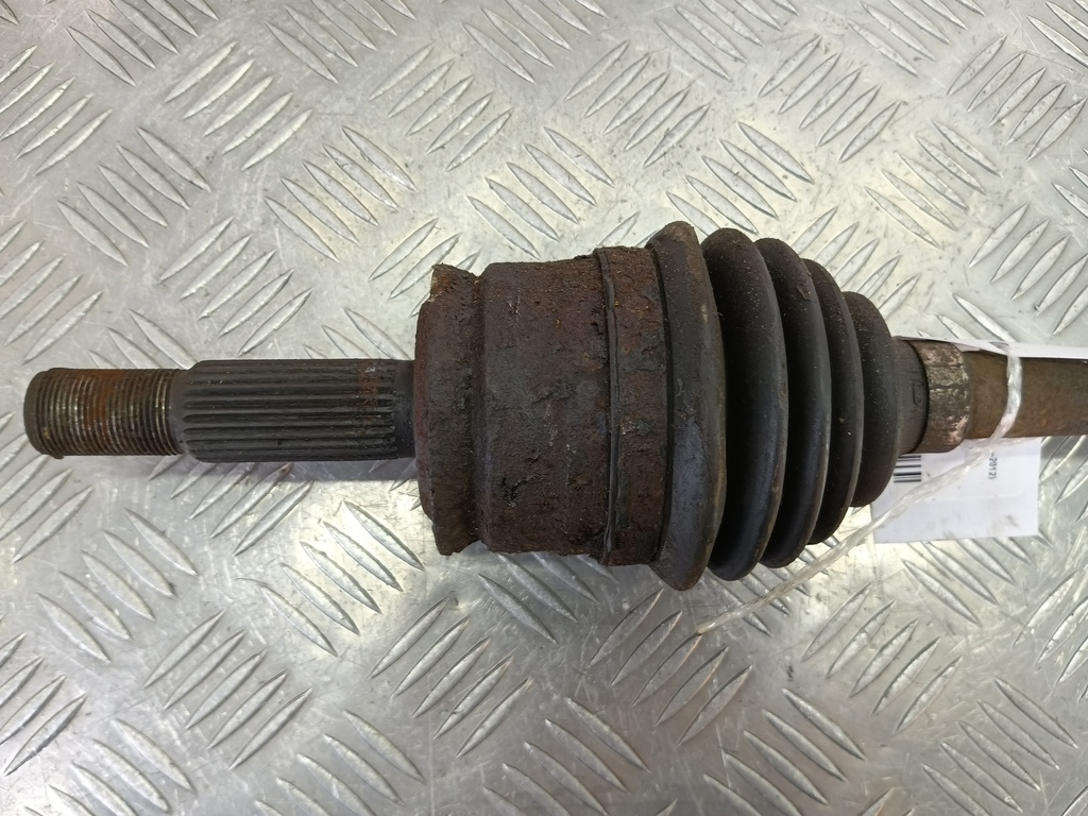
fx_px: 723
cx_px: 544
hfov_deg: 73.9
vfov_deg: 58.9
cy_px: 408
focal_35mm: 23
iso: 128
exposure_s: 1/50
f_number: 1.6
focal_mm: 4.11
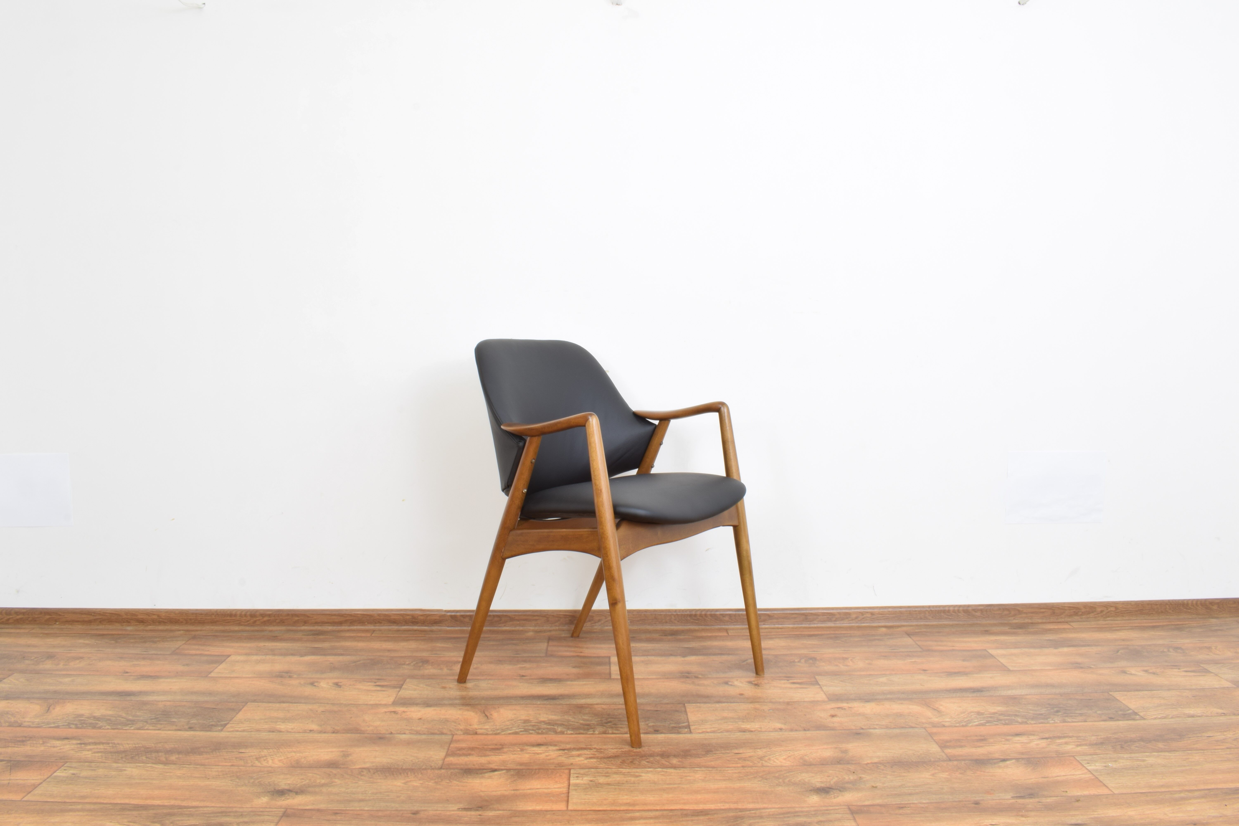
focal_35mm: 27
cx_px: 620
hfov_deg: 67.4
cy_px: 413
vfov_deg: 47.9
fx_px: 929
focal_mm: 18
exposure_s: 4
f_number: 22
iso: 100
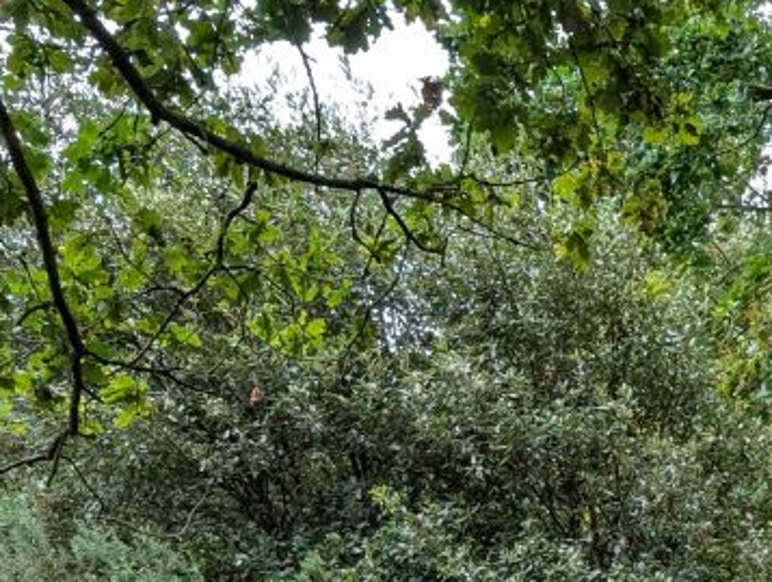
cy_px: 874
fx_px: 1921
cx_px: 1047
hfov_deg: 20.4
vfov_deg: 15.8
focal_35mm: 86
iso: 220
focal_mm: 6.9
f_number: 1.68
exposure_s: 1/135
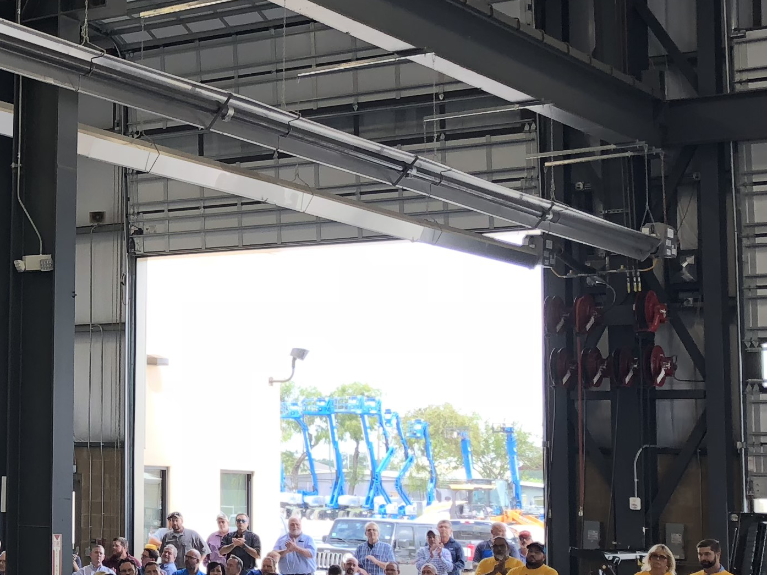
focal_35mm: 81
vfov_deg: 18.2
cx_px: -118
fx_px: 1794
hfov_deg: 22.5
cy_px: 288
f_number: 1.8
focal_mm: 3.99
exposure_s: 1/120
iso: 32
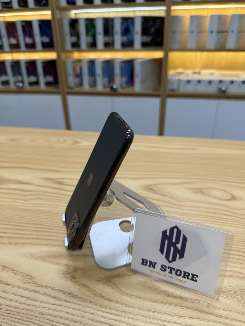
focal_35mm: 24
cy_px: 163
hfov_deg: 56.8
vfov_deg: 71.6
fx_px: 226
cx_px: 122
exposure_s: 1/120
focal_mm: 6.76
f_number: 1.78
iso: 64
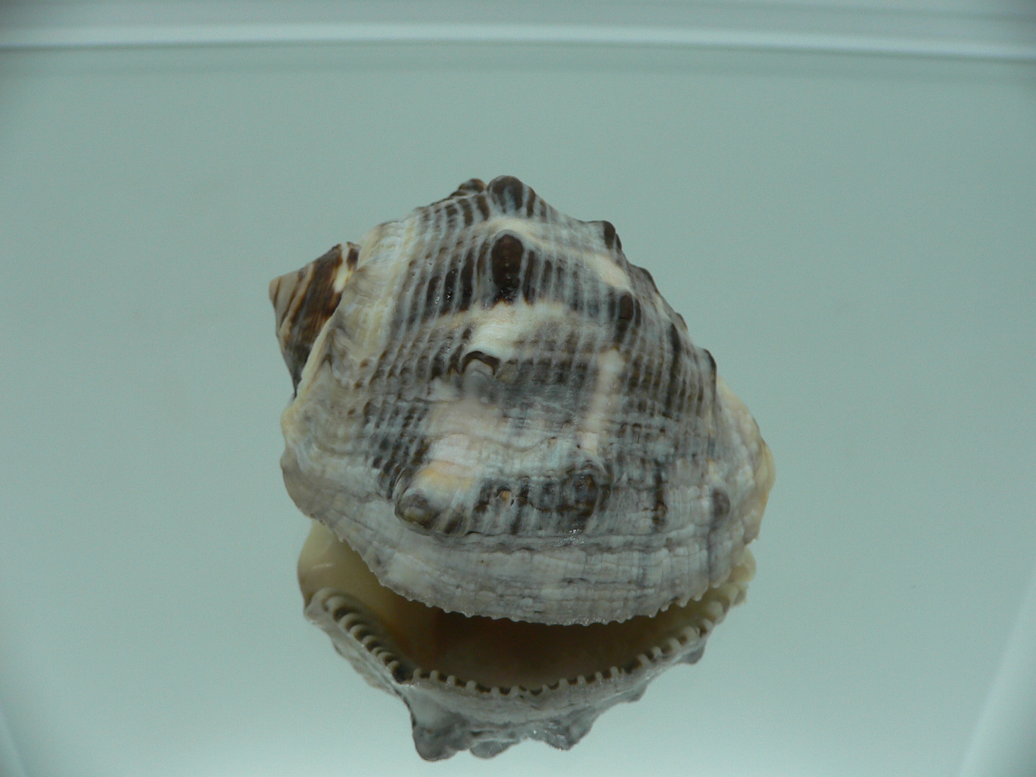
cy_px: 388
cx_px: 518
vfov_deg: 40.7
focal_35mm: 35
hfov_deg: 52.6
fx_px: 1047
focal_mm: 4.6
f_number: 2.8
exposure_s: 1/60
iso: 80
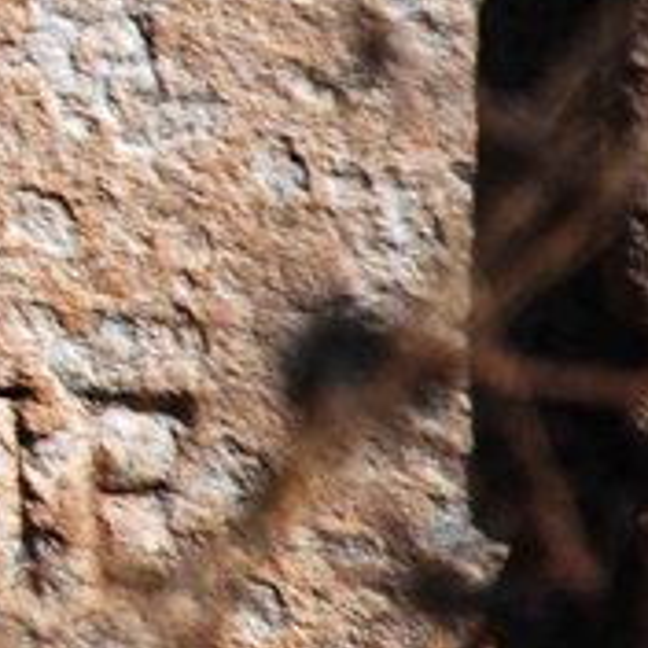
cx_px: -1141
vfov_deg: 1.8
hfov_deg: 1.8
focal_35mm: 978
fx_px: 20713
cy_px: -191
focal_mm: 112
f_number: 5.6
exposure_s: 1/500
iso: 100
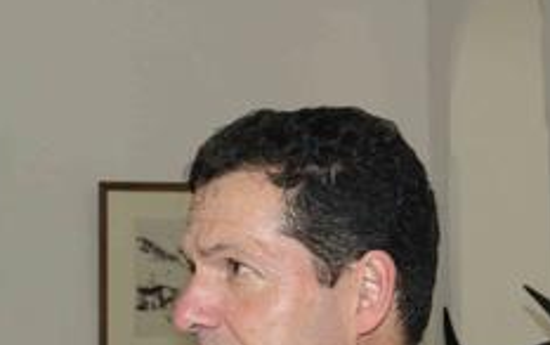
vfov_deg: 14.0
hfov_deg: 21.6
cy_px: 419
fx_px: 1355
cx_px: -68
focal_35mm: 90
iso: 640
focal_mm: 23
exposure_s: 1/60
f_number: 5.6
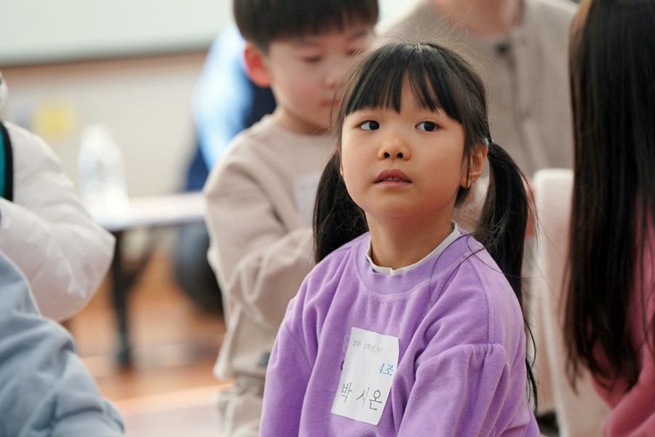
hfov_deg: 10.3
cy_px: 218
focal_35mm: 200
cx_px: 328
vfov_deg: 6.9
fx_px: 3639
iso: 1600
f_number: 4
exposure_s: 1/250
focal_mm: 200
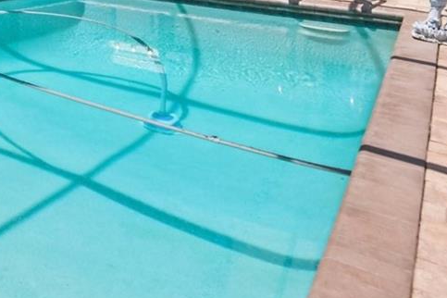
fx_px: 658
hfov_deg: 26.9
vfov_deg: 21.9
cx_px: -220
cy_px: -130
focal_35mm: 53
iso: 400
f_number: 8
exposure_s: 1/1000
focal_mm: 16
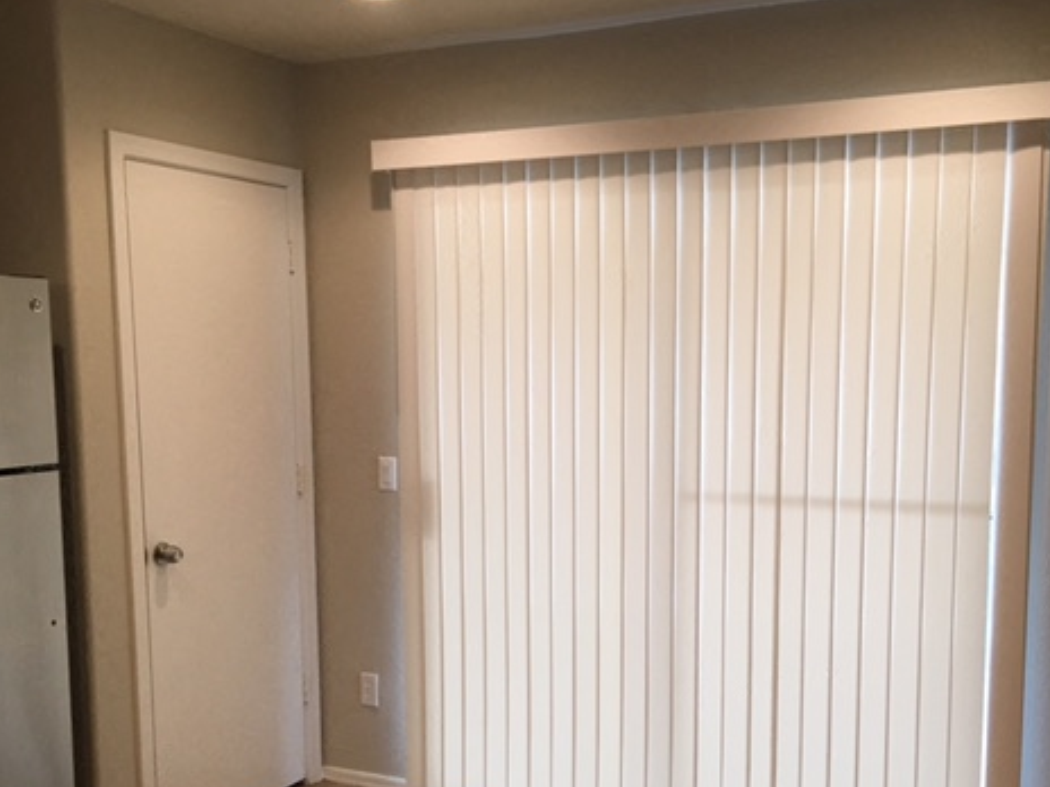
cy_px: 518
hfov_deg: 46.7
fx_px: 1213
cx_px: 570
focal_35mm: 40
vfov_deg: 35.6
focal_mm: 4.15
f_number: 2.2
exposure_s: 1/30
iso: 40
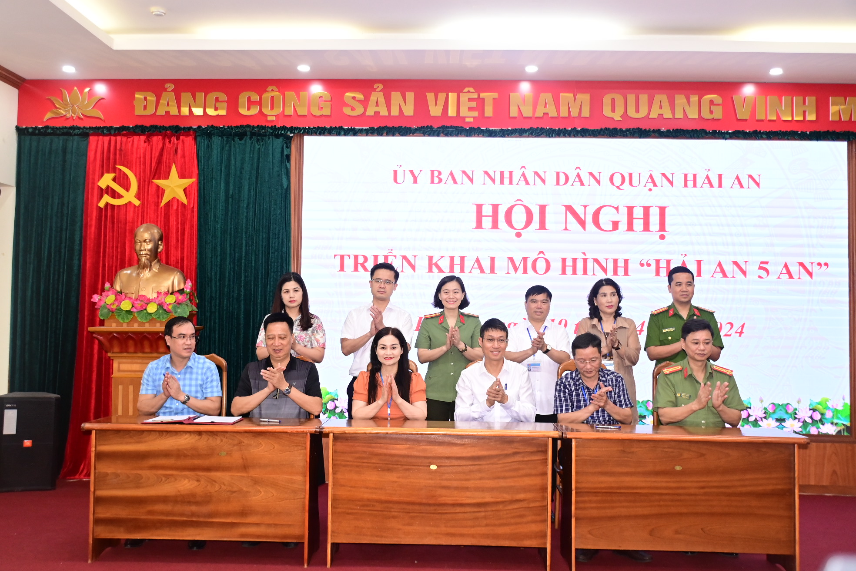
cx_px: 428
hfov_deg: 49.6
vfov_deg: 34.2
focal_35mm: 39
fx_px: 927
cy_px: 286
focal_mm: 26
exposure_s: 1/200
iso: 1250
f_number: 3.8
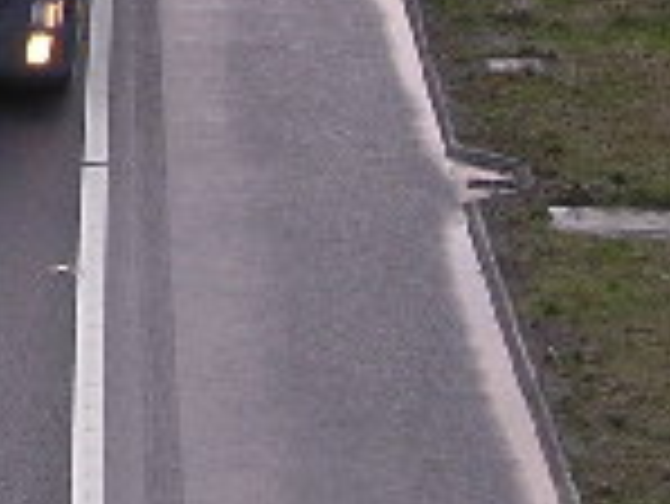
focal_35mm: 228
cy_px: -248
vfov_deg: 6.4
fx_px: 4417
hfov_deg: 8.5
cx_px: -261
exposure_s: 1/27.2
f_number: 3.2
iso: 100
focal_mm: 8
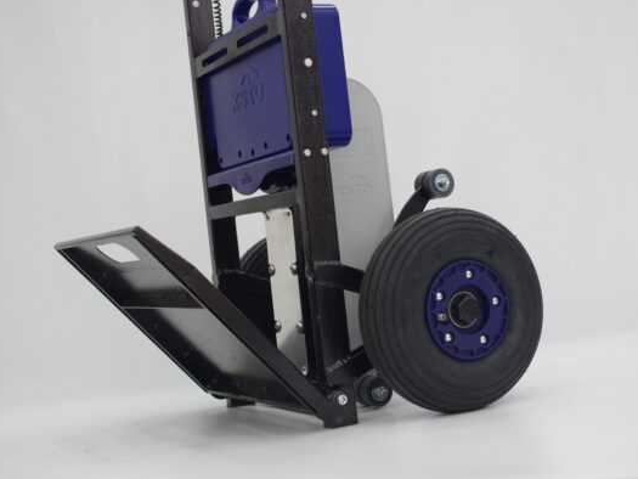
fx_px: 1051
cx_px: 320
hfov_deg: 33.8
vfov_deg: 25.7
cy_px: 239
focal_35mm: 57
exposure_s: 1/40
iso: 400
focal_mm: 35
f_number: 3.5
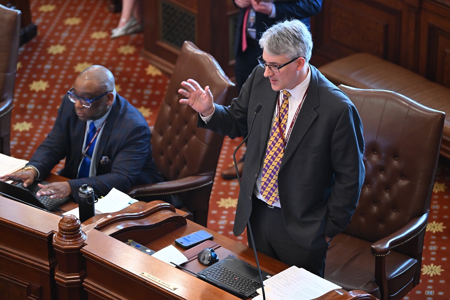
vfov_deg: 10.2
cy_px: 150
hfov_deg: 15.2
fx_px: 1687
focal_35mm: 135
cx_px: 225
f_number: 2.8
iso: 3200
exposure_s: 1/200
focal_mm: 135
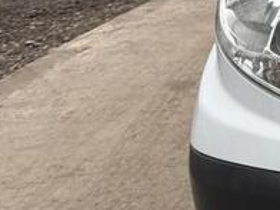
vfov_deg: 12.3
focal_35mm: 119
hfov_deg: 13.5
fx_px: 963
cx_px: 607
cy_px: -6
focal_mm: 5.96
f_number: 1.6
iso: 40
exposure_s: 1/302
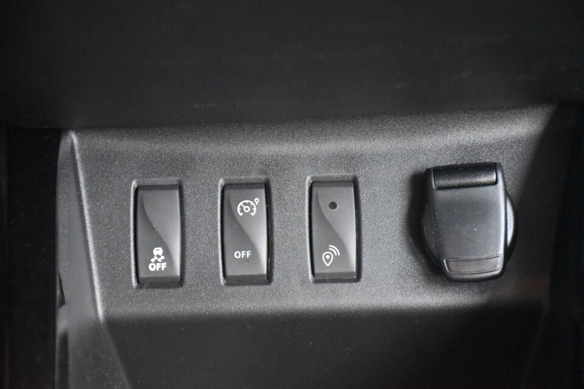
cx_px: 292
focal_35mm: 142
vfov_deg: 9.6
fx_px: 2311
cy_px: 194
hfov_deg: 14.4
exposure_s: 1/60
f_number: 5.3
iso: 8000
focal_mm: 95
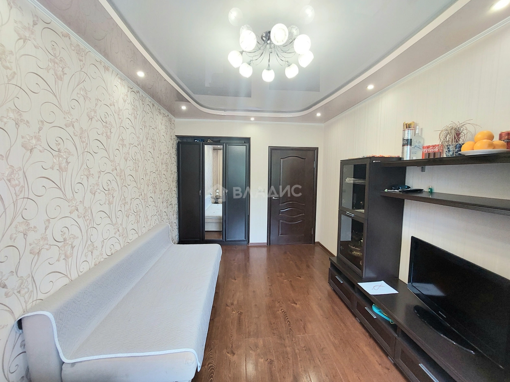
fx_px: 192
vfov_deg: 89.9
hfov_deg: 106.2
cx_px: 255
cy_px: 191
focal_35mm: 13
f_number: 2.2
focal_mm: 1.74
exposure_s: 1/50
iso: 80
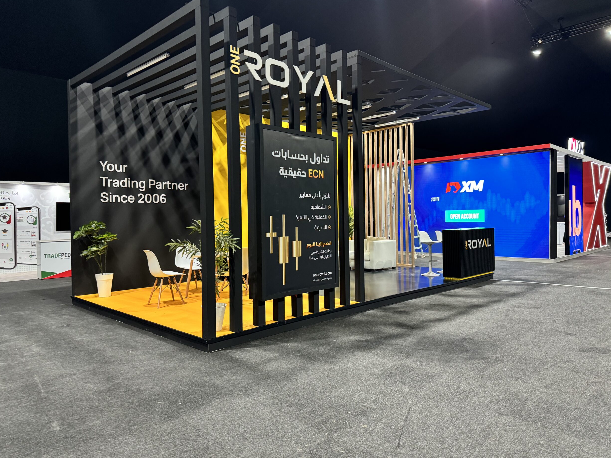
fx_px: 441
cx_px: 315
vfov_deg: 54.9
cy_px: 224
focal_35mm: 25
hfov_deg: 69.4
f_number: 1.78
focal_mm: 6.76
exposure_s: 1/50
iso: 400
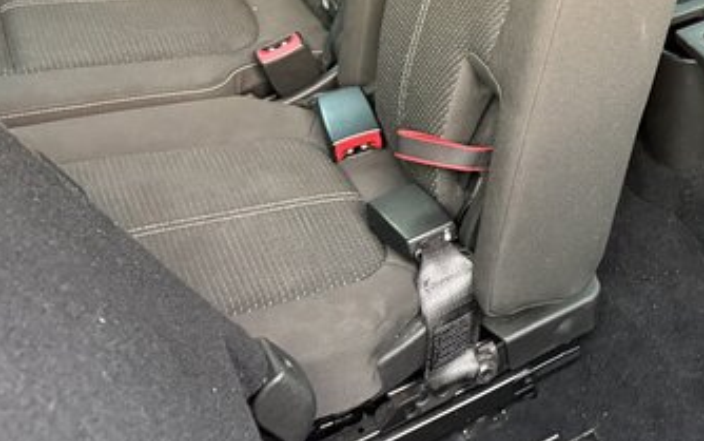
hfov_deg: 29.7
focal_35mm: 61
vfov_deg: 20.2
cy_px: -59
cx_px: 799
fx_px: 1171
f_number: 1.78
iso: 1000
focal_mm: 6.76
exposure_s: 1/40
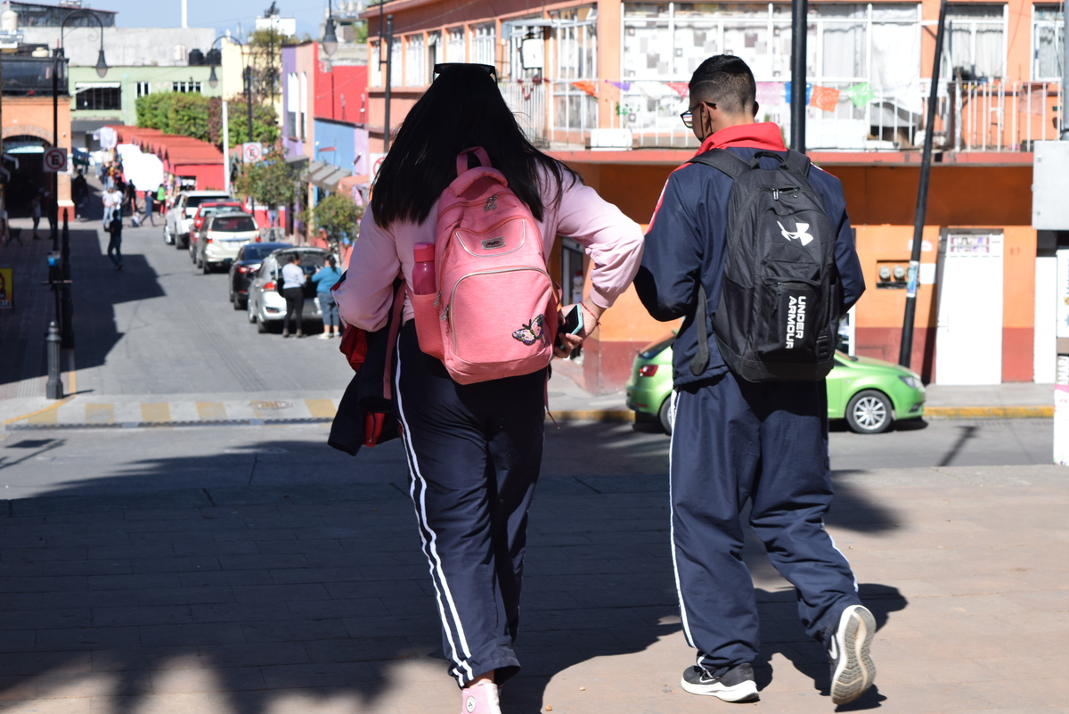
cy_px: 357
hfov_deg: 24.6
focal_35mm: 82
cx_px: 534
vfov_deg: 16.6
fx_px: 2451
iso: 200
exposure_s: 1/400
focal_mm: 55
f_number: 10
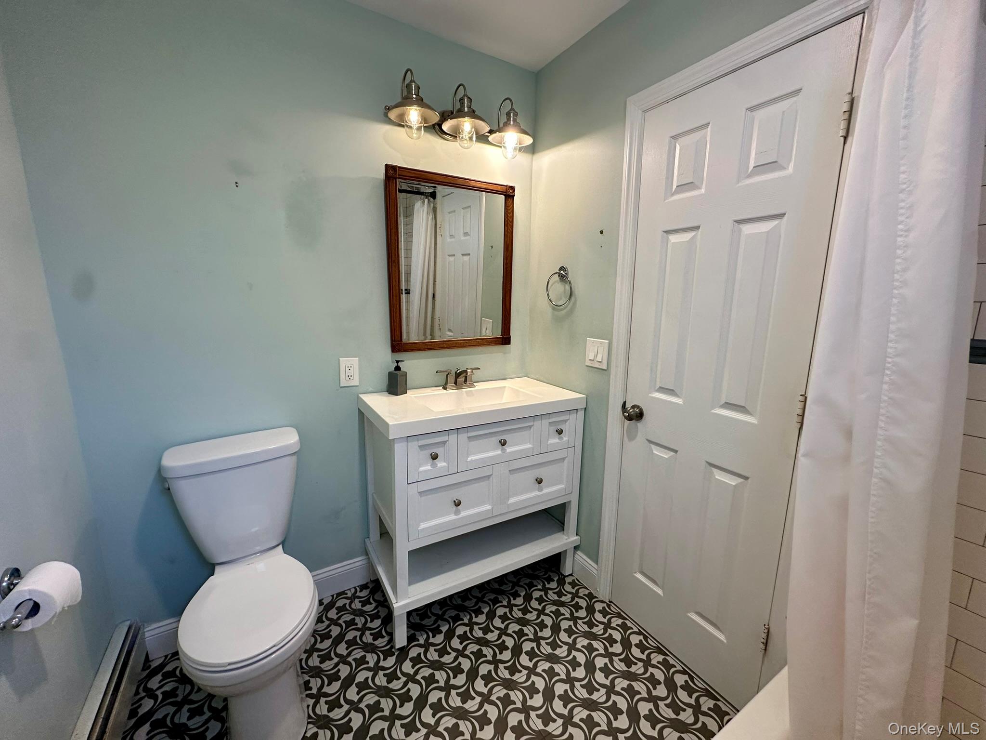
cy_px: 370
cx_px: 493
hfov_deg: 102.1
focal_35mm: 14
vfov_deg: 85.7
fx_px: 399
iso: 200
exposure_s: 1/120
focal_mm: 2.22
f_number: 2.2
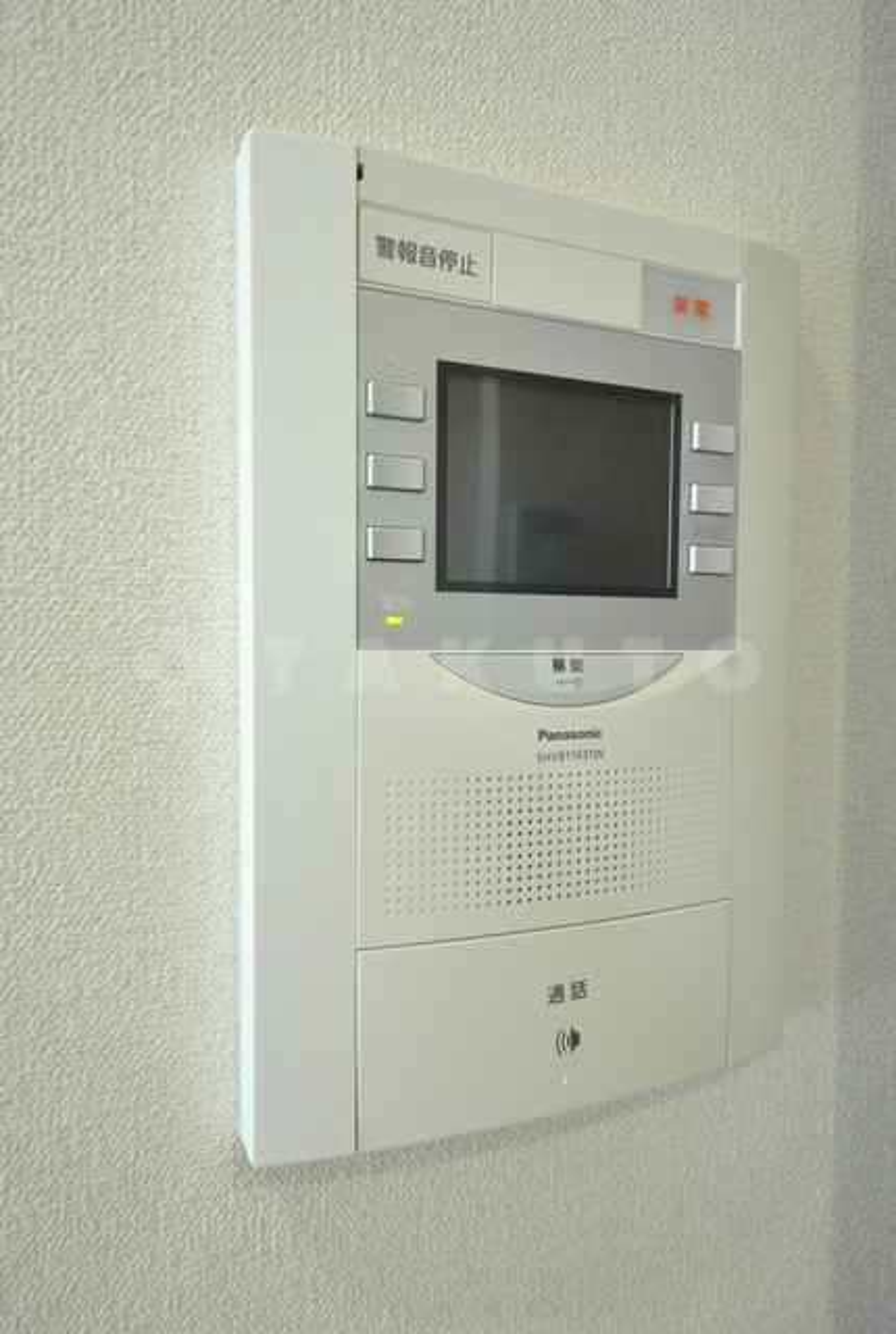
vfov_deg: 73.6
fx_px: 891
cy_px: 667
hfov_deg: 53.4
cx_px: 448
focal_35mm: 24
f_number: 7.1
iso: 1600
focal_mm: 16
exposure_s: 1/50
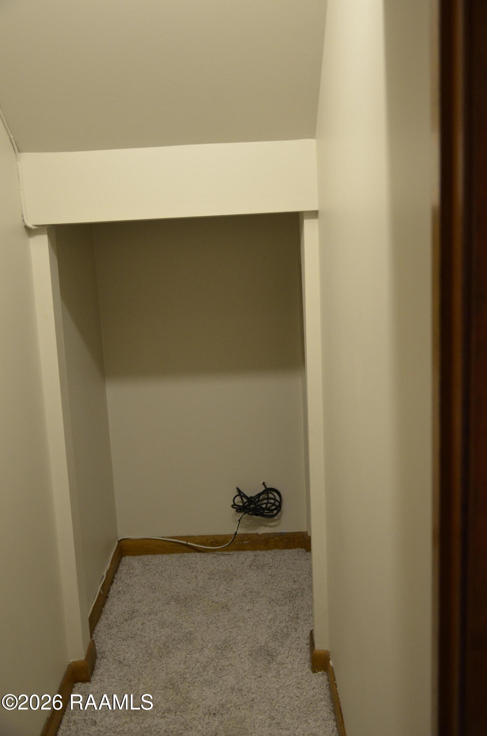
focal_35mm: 39
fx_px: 795
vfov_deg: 49.6
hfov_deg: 34.1
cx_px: 244
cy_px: 368
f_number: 3.8
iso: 800
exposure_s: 1/60
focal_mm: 26
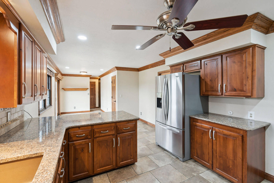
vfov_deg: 73.7
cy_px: 92
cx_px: 137
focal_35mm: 16
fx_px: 122
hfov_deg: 96.7
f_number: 9
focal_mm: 16
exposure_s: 1/10
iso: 400
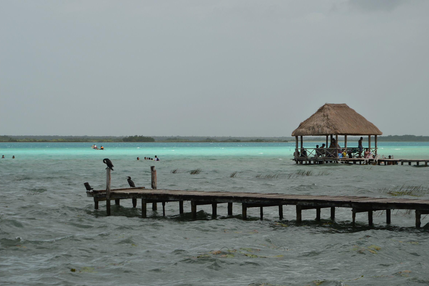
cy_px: 144
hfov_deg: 21.7
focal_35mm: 94
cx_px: 215
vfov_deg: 14.6
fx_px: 1120
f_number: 7.1
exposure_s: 1/400
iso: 100
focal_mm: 62
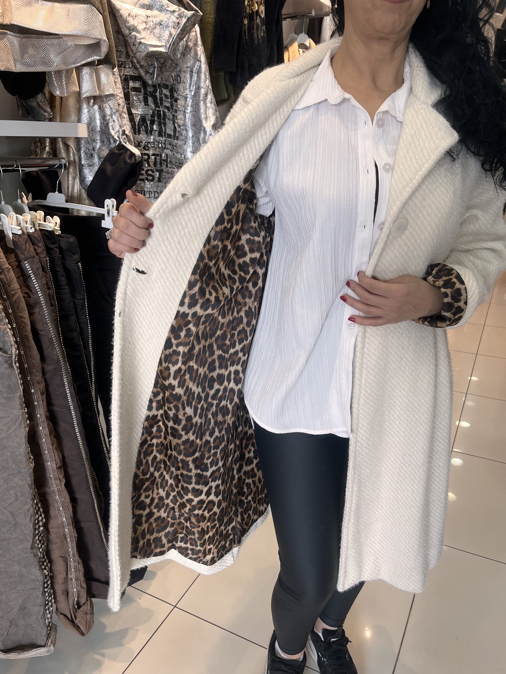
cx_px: 253
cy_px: 337
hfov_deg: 53.1
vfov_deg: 67.3
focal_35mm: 26
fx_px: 507
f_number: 1.6
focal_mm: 5.1
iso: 64
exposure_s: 1/100
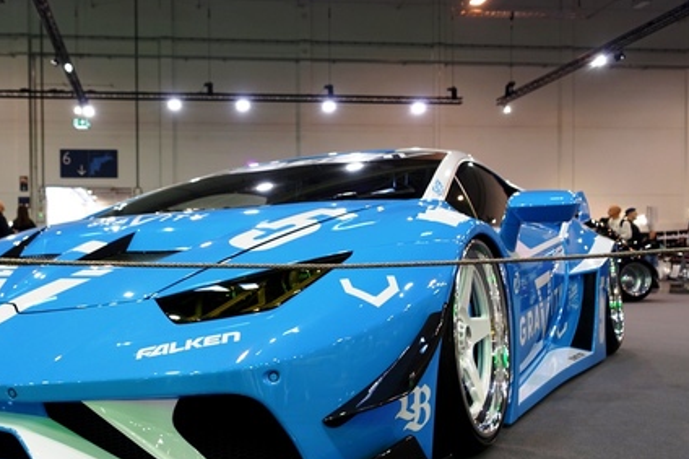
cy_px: 280
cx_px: 218
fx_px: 650
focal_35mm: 34
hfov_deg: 54.4
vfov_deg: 38.6
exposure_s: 1/40
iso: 125
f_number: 2.8
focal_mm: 8.8
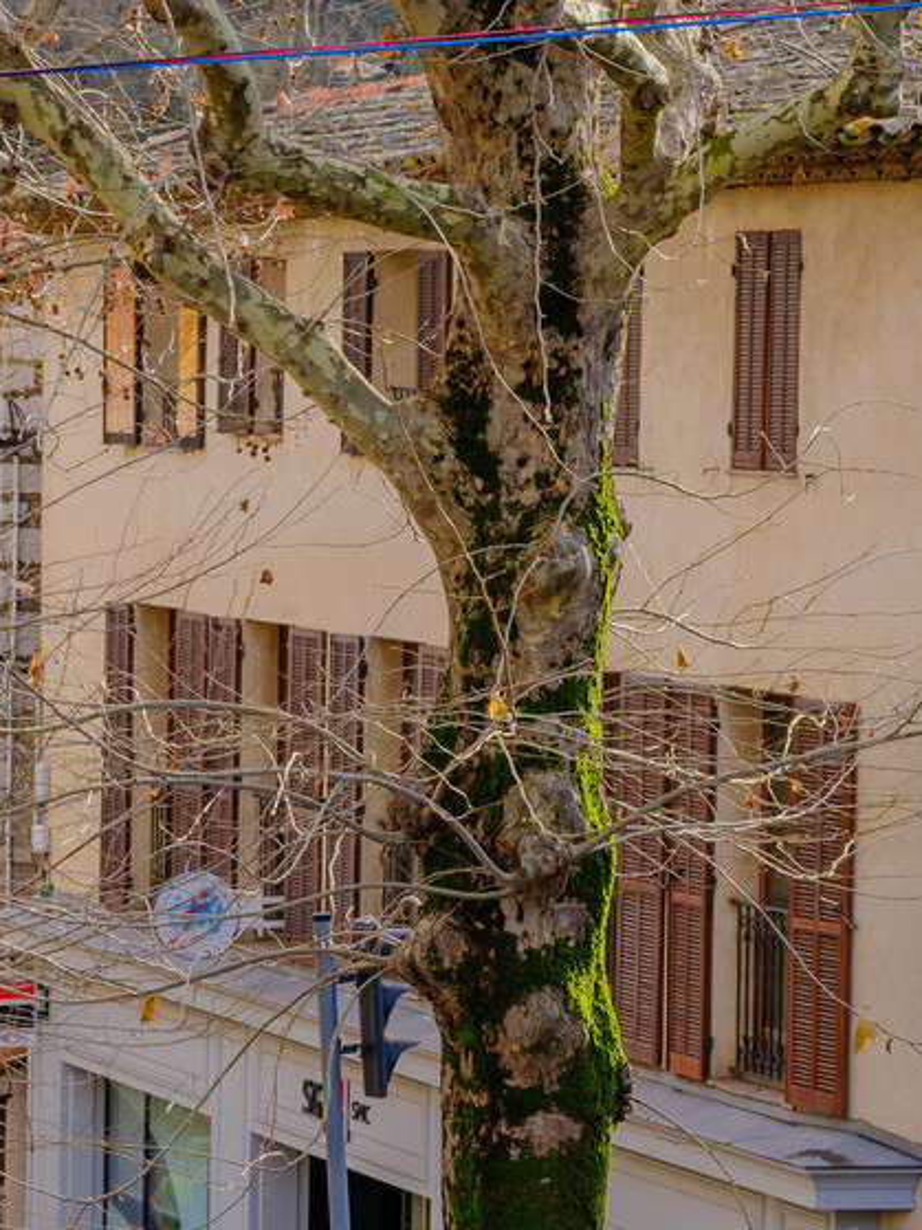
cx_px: -286
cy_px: 2168
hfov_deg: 8.7
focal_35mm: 168
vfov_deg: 11.0
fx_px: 5969
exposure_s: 1/100
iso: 320
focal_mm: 55
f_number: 10
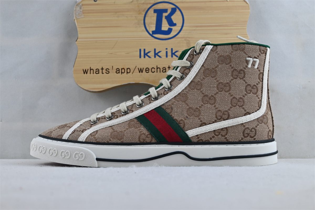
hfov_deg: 45.0
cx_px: 158
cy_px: 105
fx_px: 381
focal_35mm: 44
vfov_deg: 30.8
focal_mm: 29
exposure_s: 1/60
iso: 100
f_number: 4.8
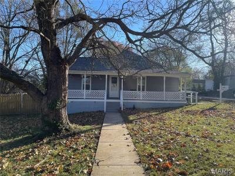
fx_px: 177
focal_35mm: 26
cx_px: 118
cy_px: 88
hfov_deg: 67.3
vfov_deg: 53.1
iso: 32
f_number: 1.6
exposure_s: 1/1304
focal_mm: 4.2
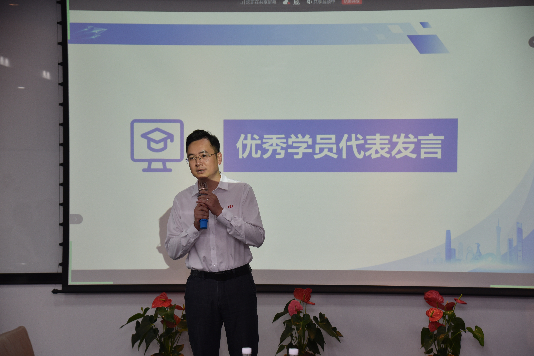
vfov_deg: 15.9
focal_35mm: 86
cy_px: 180
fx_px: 1276
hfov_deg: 23.6
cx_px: 269
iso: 500
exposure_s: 1/125
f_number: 5.6
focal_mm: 85
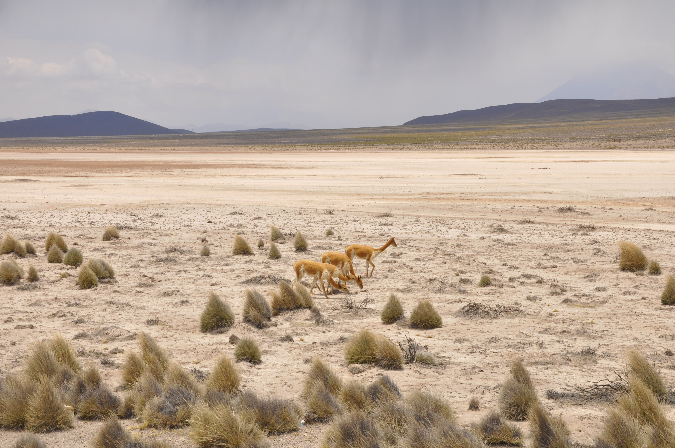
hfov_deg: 31.9
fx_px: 1180
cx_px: 338
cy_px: 224
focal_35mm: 63
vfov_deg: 21.5
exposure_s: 1/500
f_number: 11
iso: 200
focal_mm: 42
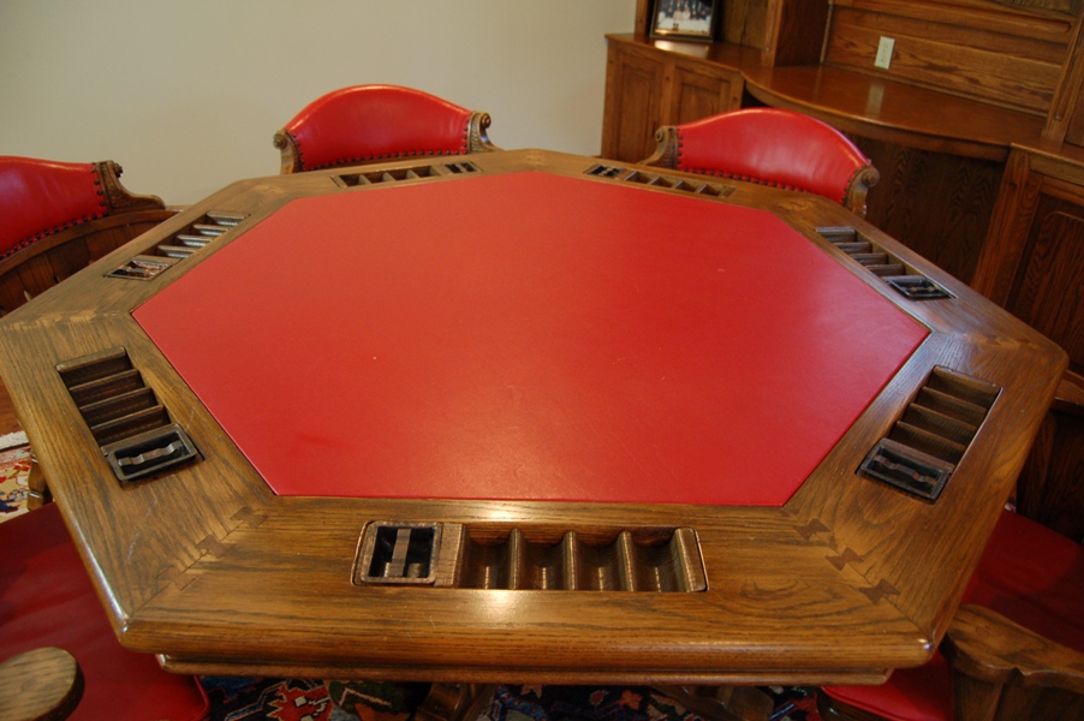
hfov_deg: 67.4
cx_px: 542
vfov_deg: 47.9
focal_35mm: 27
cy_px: 360
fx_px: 812
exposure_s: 1/15
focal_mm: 18
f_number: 3.5
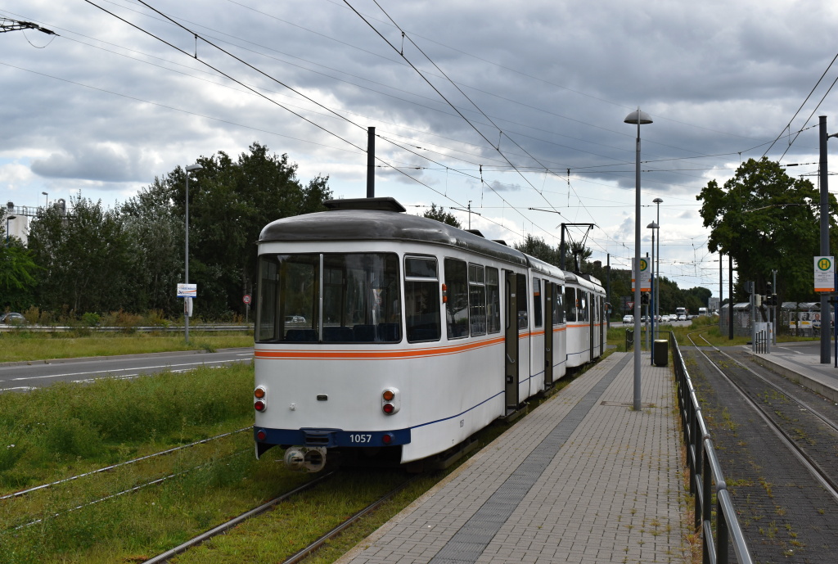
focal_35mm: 48
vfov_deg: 28.2
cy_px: 282
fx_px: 1120
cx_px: 419
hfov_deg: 41.0
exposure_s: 1/400
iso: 200
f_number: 10
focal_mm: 32
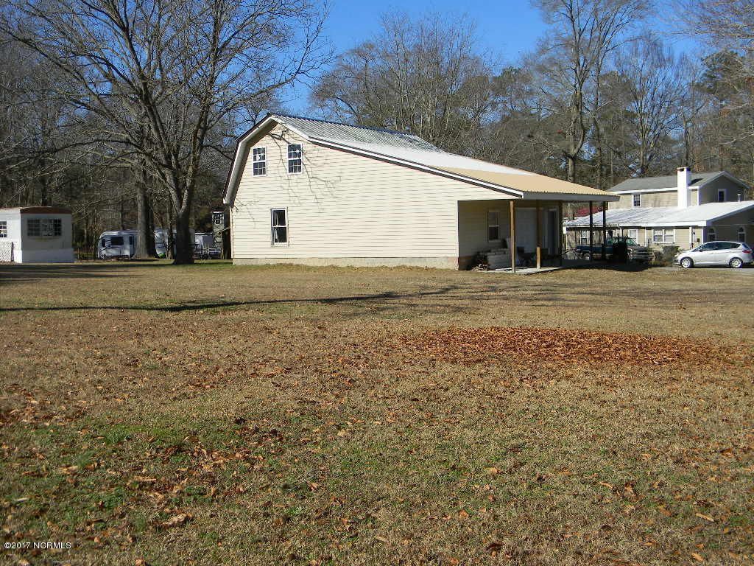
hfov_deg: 45.8
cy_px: 283
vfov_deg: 35.1
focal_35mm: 41
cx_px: 377
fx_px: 893
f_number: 7.6
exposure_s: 1/277
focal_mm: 7.3
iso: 80
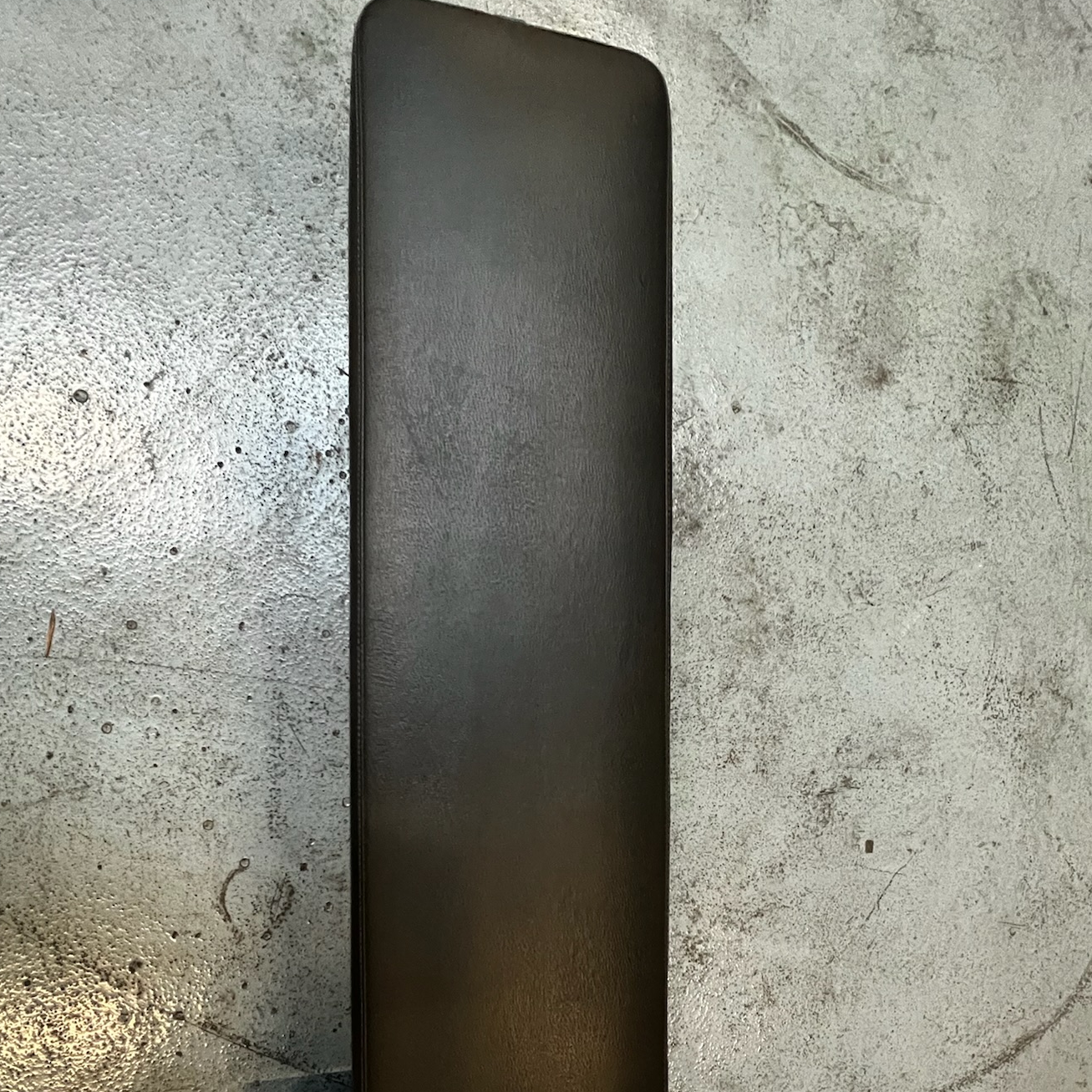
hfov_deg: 80.7
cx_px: 539
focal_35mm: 18
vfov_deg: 77.5
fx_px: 642
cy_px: 749
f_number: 1.8
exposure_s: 1/50
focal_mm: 1.57
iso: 1000
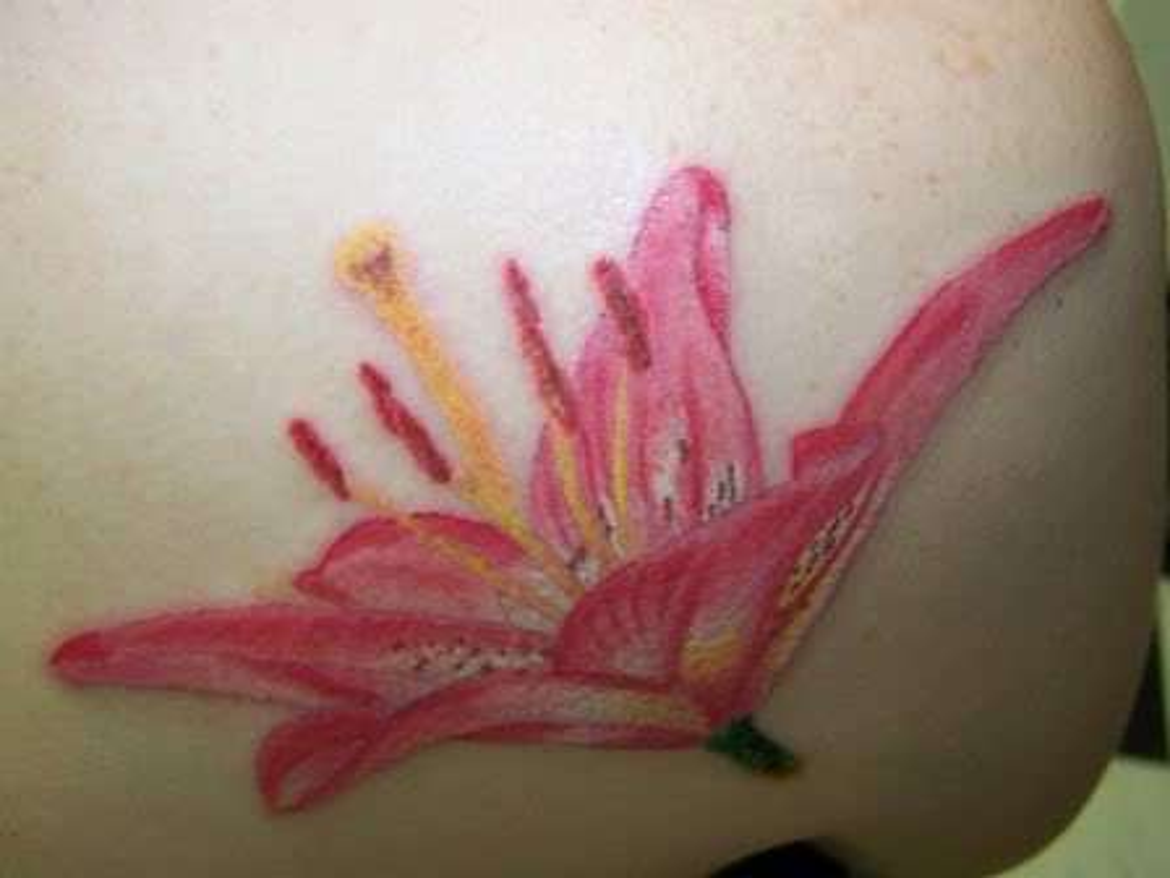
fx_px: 1284
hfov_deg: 49.0
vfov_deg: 37.7
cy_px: 439
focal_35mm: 38
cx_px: 585
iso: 200
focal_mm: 6.3
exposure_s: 1/60
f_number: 2.8
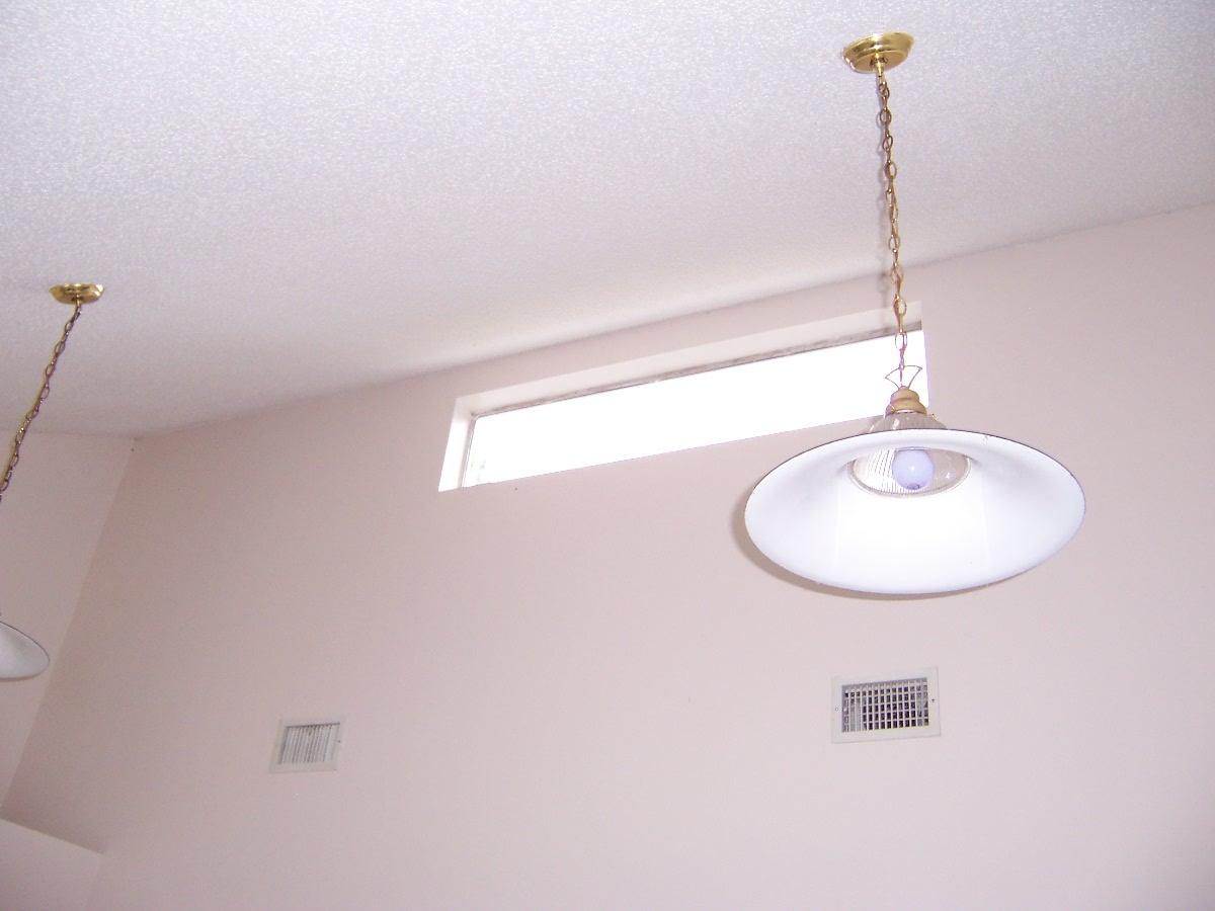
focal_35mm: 33
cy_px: 456
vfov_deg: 42.9
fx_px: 1158
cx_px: 608
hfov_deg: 55.4
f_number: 2.8
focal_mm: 5.5
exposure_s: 1/60
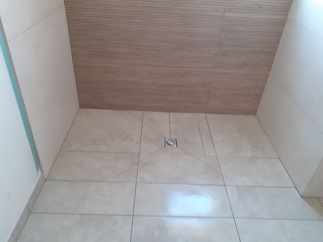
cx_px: 162
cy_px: 121
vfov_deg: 51.4
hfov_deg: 65.3
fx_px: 252
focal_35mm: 27
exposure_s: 1/50
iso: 200
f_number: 1.9
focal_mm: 3.6
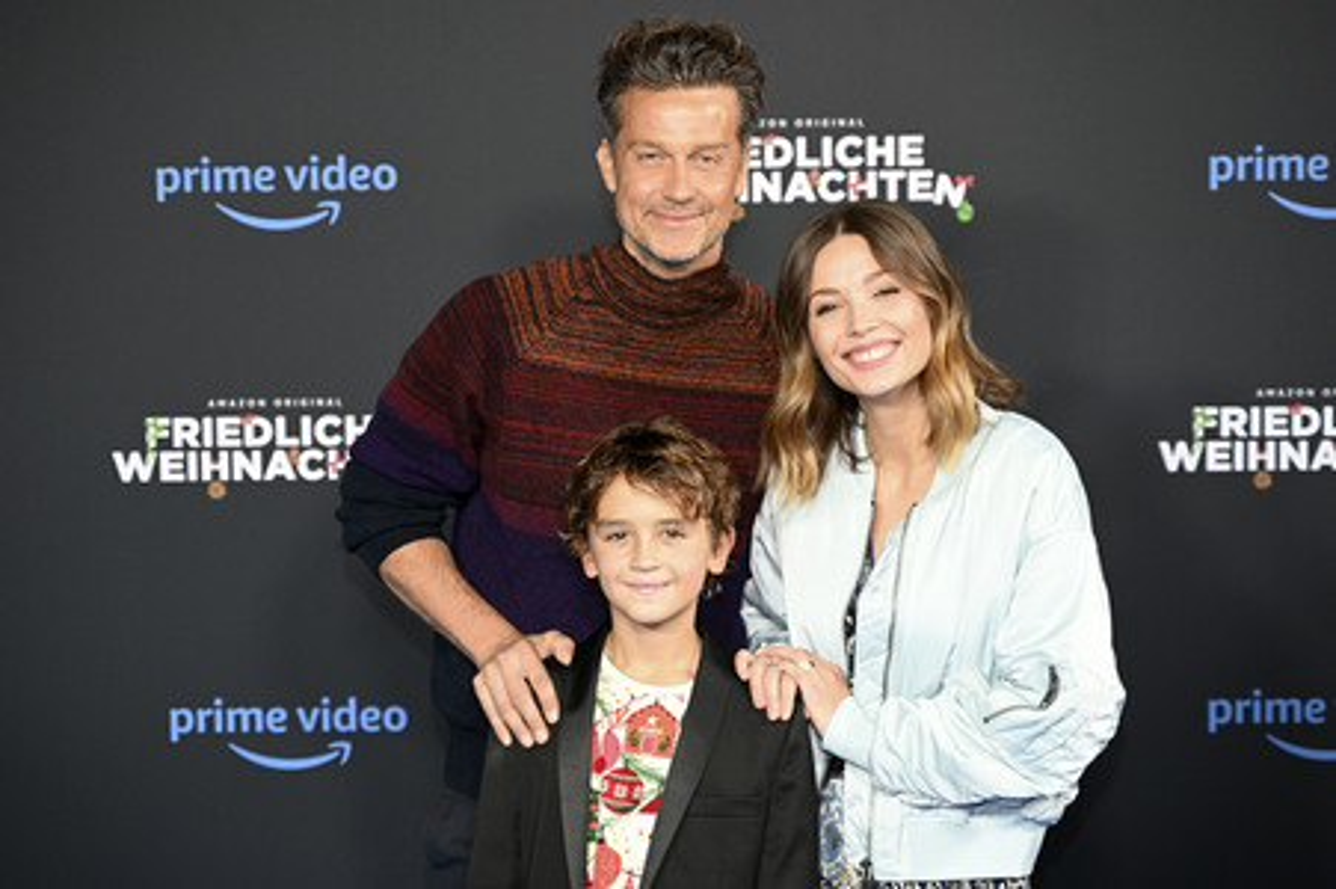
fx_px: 2781
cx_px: 668
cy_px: 444
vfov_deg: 18.2
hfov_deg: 27.0
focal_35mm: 75
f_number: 2.8
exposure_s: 1/125
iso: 500
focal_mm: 75
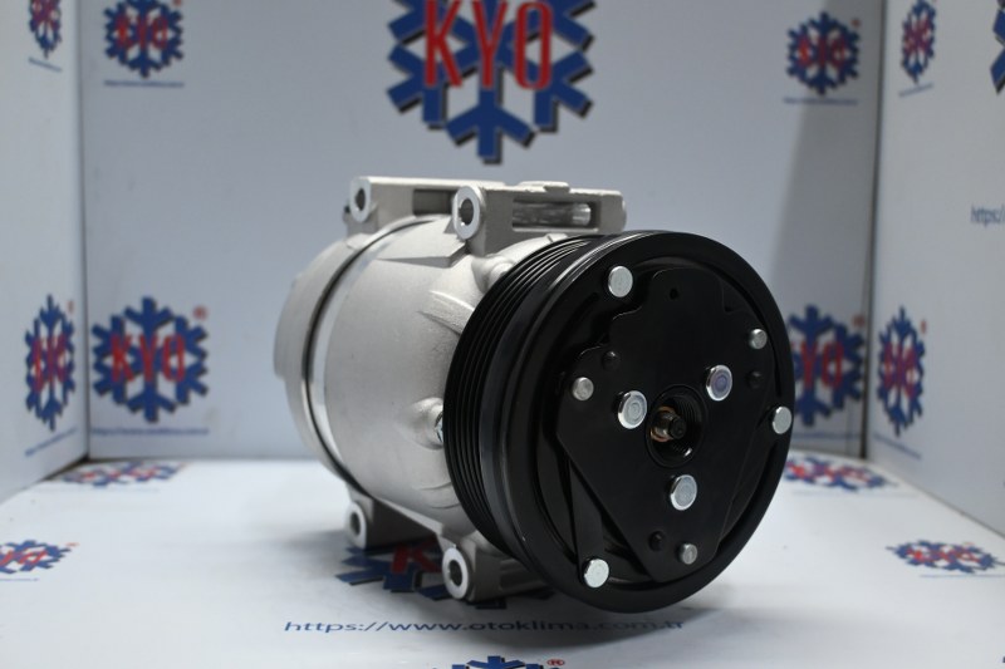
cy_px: 334
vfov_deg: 35.5
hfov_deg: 51.3
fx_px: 1047
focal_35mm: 38
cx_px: 502
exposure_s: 1/125
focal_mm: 25
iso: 1100
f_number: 4.2
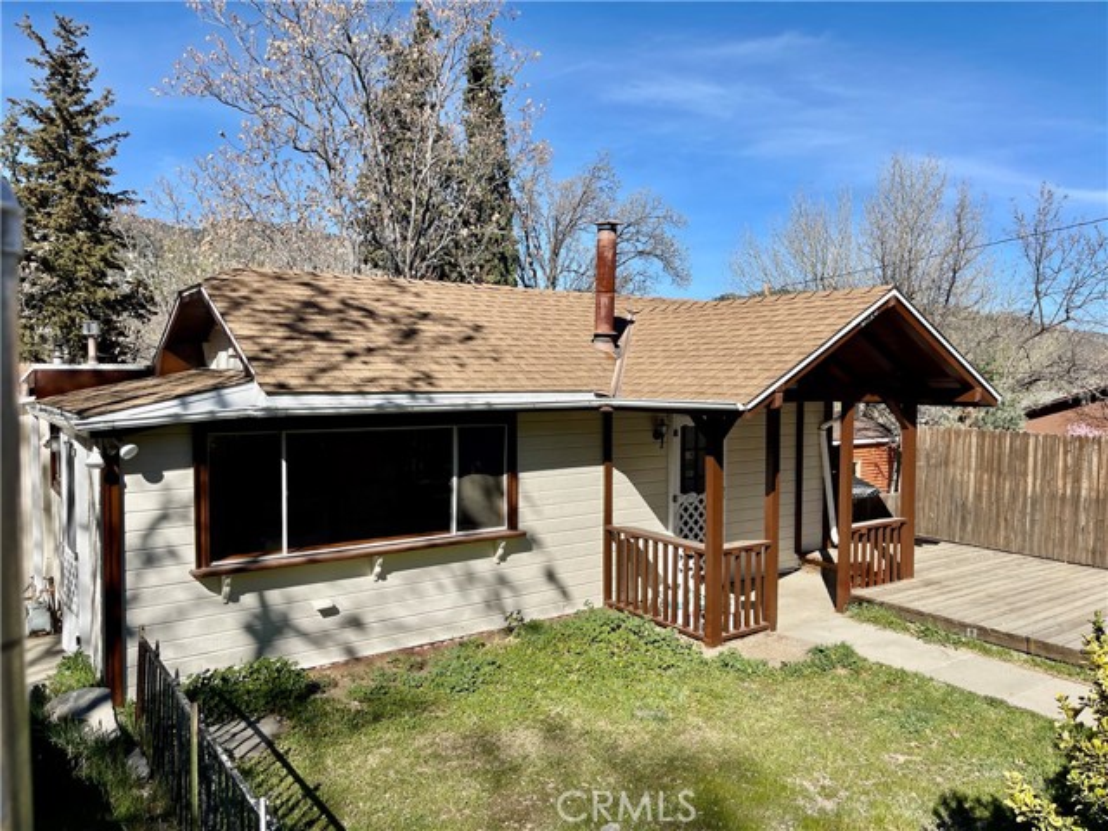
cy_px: 416
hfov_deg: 69.4
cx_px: 554
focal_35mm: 25
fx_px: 800
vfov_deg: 54.9
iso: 32
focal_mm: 5.1
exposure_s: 1/3788
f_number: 1.6
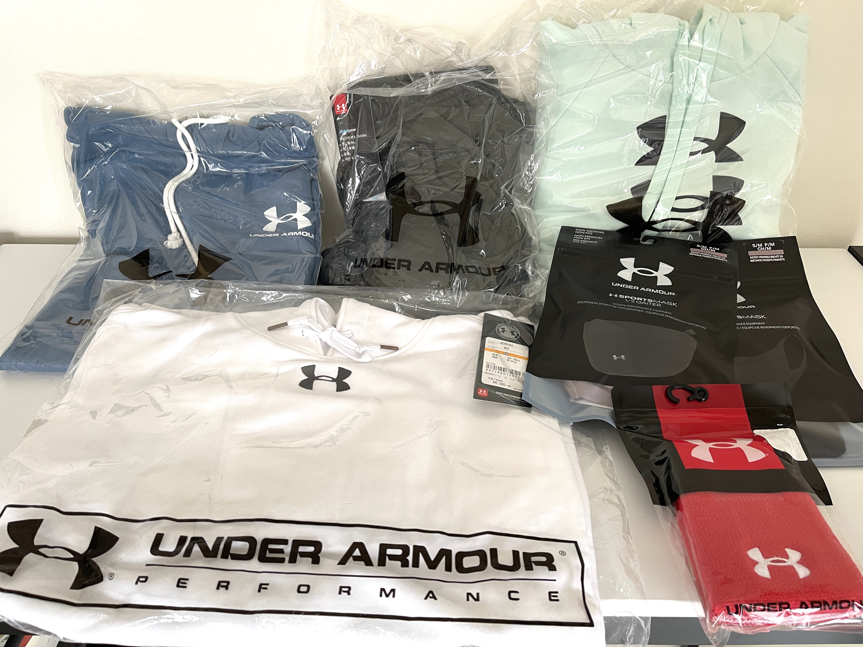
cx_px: 432
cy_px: 324
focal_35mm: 26
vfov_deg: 53.1
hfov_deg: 67.3
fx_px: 648
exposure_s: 1/96
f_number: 1.6
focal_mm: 5.1
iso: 125
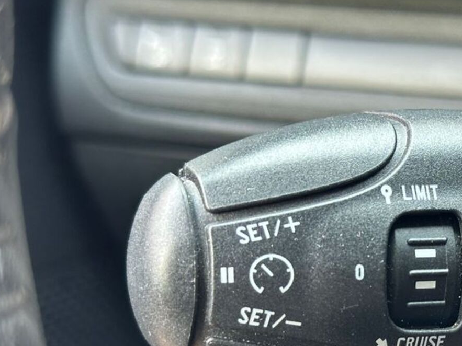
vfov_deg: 16.9
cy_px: 244
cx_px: 405
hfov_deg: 22.0
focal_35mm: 87
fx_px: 1161
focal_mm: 6.86
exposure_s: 1/40
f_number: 1.78
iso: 250
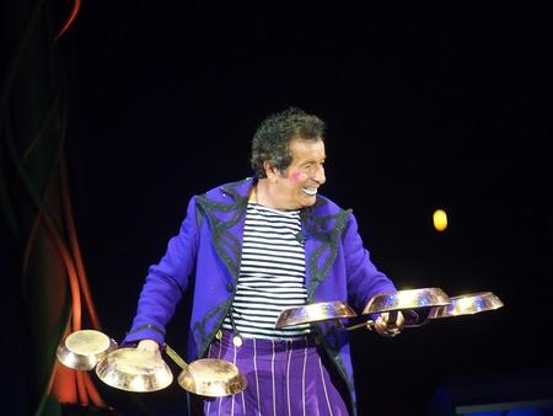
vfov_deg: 5.0
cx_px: 276
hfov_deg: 6.6
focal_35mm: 300
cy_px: 208
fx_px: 4795
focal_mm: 64.3
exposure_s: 1/80
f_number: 2.8
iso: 800
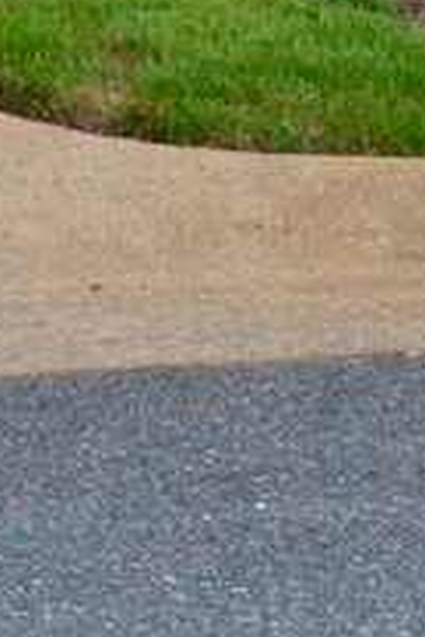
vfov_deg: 6.8
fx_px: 5031
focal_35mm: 284
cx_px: -996
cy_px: -1008
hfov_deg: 4.6
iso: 100
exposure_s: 1/250
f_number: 8
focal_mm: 23
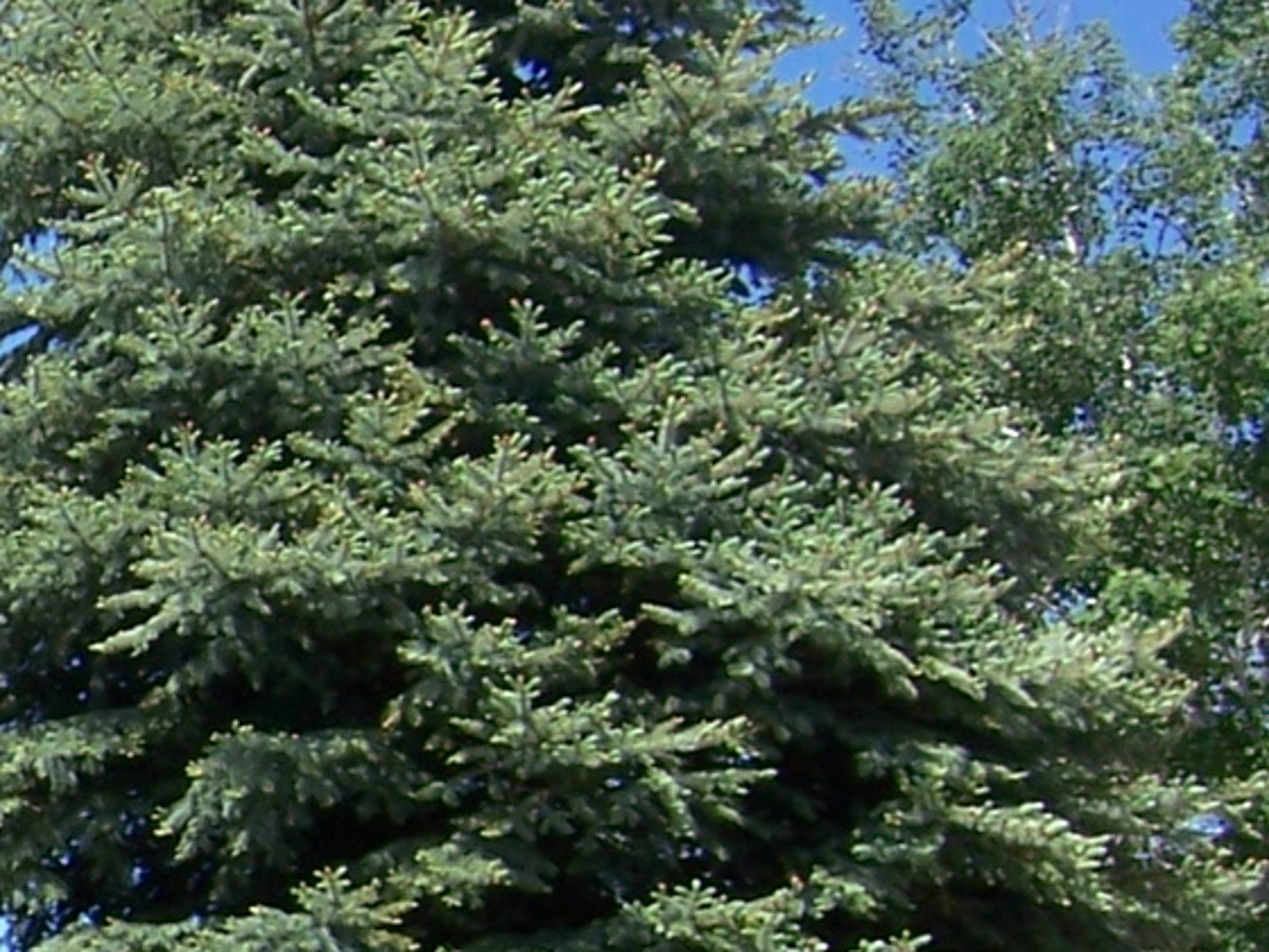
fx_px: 3080
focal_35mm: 84
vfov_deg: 17.2
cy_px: 914
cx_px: -952
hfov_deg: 18.6
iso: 64
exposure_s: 1/160
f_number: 5.6
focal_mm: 3.8
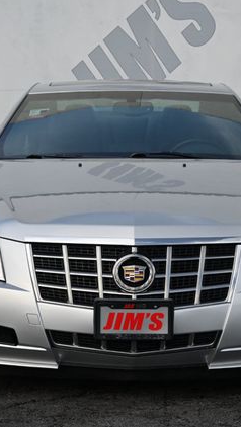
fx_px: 1349
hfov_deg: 10.2
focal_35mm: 119
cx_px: 135
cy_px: 212
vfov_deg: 18.0
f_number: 6.3
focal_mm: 50
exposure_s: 1/250
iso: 250
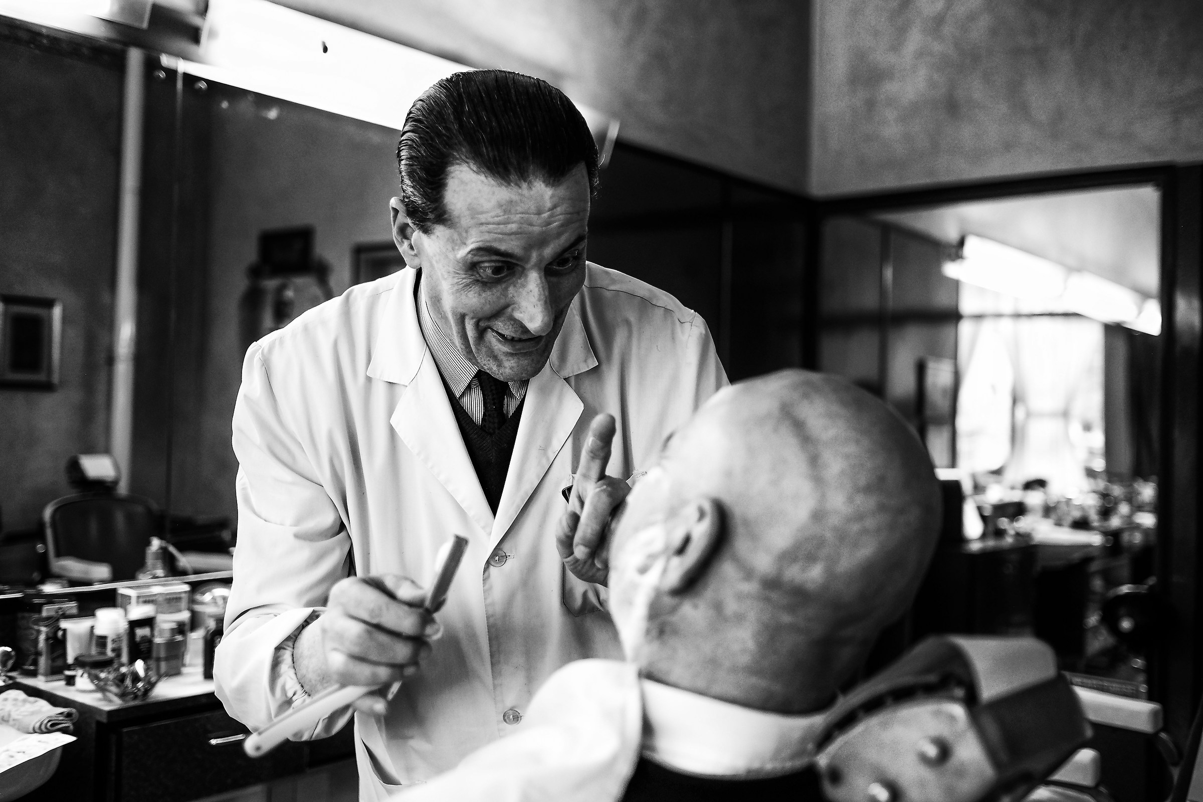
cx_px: 602
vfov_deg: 37.9
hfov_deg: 54.4
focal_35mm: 35
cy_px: 401
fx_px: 1169
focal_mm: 23
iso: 320
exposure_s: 1/160
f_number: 1.4
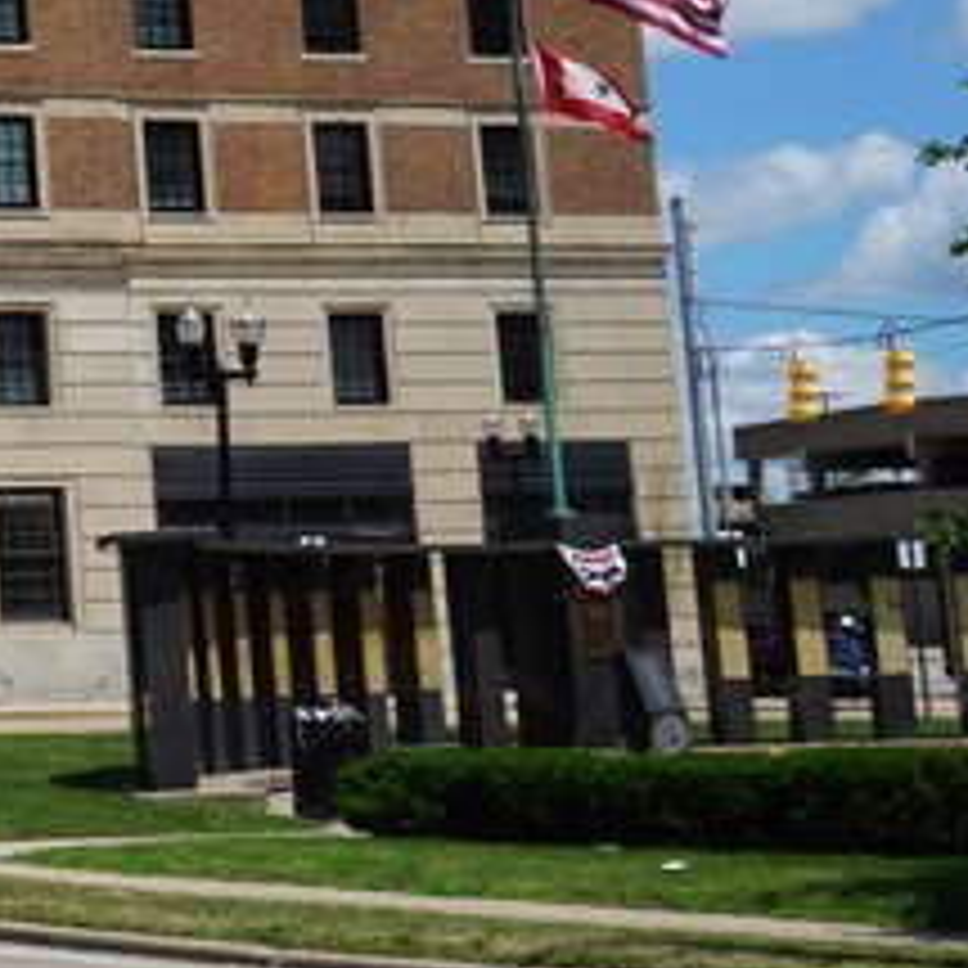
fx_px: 3752
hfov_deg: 13.2
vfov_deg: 14.4
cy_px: -70
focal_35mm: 119
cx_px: -815
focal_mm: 25
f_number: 11
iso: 100
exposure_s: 1/200
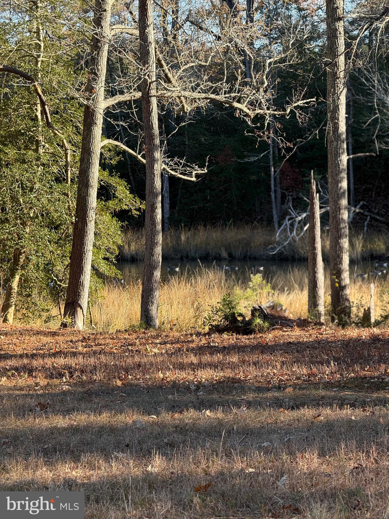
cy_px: 260
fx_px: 1798
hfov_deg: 12.3
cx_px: 194
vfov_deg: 16.4
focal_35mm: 120
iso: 64
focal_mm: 15.66
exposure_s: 1/246
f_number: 2.8
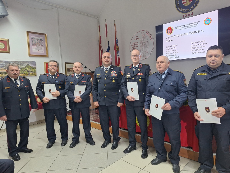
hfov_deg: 73.9
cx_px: 115
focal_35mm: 23
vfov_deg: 58.9
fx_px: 153
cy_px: 86
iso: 160
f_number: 1.8
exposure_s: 1/50
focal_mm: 5.54
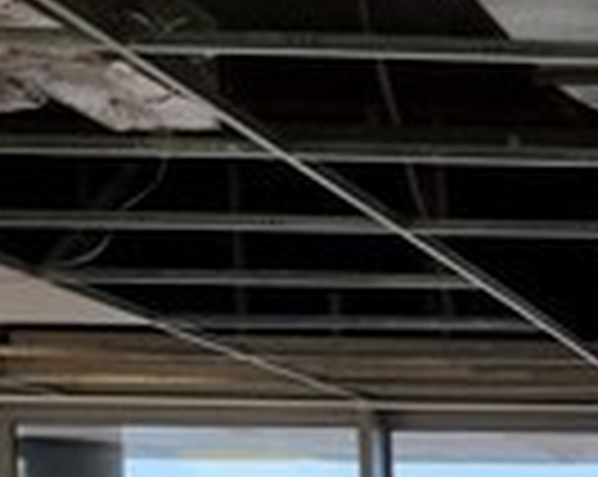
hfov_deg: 17.5
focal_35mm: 88
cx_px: 1088
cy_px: 709
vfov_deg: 16.0
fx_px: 1555
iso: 50
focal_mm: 6.7
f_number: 1.8
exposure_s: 1/100
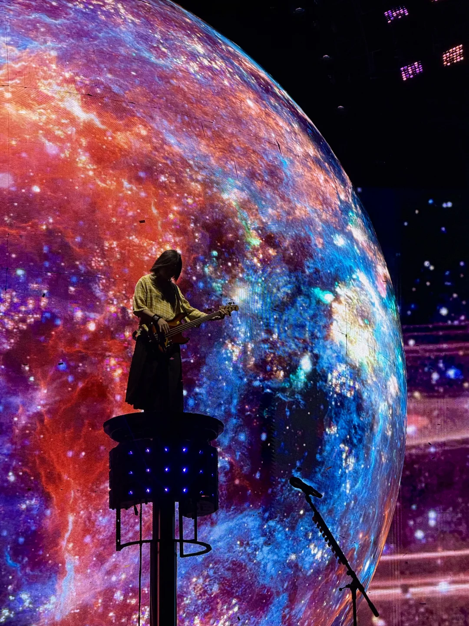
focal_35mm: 120
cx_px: 234
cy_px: 313
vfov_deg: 16.4
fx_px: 2168
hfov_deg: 12.3
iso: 125
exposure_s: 1/122
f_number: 2.8
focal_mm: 15.66
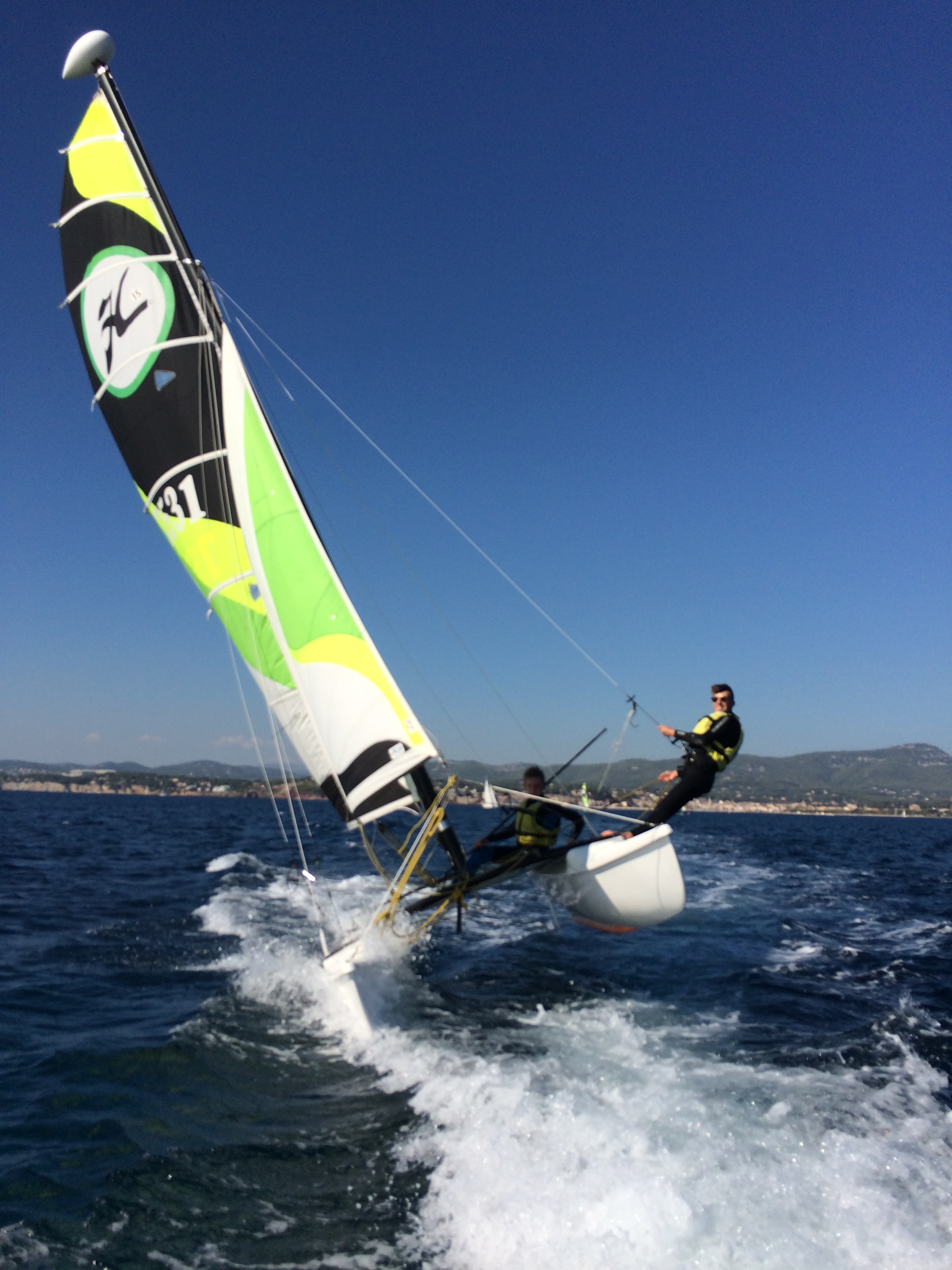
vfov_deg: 61.7
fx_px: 1063
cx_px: 476
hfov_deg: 48.2
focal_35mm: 29
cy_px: 635
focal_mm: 4.15
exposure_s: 1/3731
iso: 32
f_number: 2.2
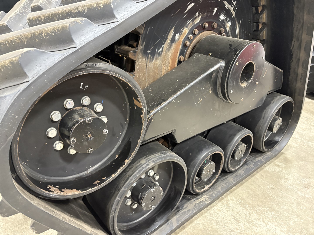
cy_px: 118
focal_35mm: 26
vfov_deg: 53.1
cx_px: 157
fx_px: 236
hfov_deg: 67.3
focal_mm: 5.96
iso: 500
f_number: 1.6
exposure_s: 1/54
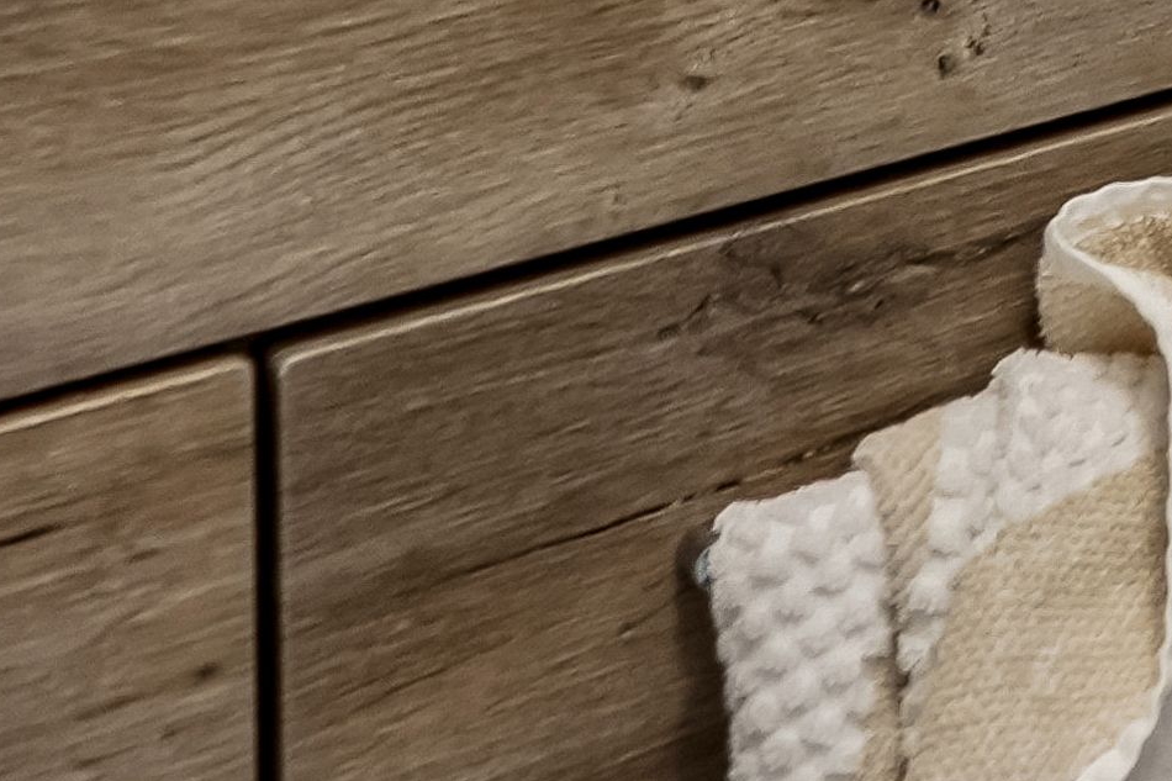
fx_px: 3841
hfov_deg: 13.2
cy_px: -1445
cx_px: 2789
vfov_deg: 9.5
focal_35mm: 118
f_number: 7.1
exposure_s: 1/40
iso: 640
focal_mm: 16
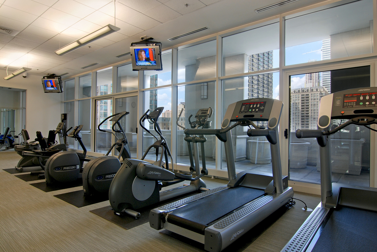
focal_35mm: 21
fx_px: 220
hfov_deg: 81.1
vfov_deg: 59.6
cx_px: 188
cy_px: 126
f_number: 10
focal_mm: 14
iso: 200
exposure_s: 1/100
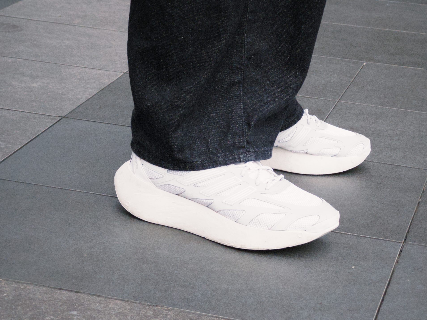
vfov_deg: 14.4
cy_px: 182
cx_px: 236
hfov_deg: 19.1
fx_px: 1270
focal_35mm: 103
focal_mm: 9
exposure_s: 1/120
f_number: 2.8
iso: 100
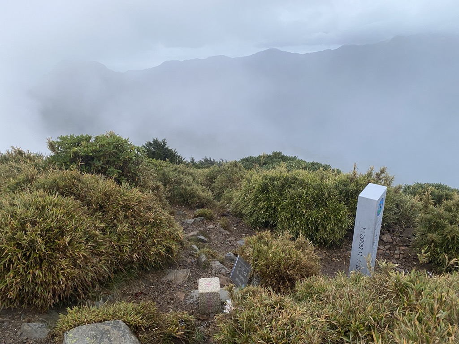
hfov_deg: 67.3
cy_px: 172
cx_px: 230
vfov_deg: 53.1
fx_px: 345
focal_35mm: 26
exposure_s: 1/60
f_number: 1.8
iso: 160
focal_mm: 4.25
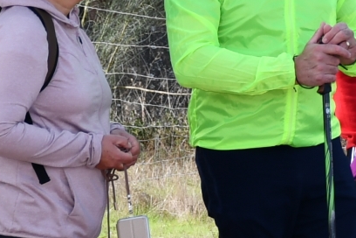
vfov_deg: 2.8
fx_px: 4885
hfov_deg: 4.1
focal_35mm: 494
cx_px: 794
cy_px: -15
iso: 100
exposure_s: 1/250
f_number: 5.6
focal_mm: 56
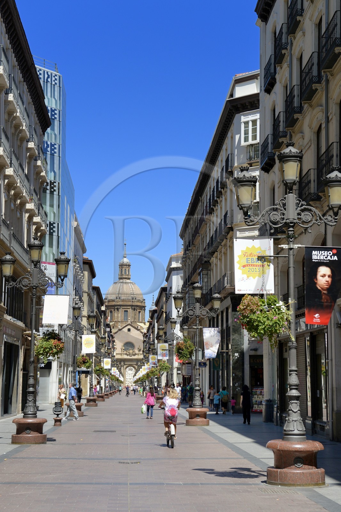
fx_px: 881
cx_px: 170
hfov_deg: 21.9
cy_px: 256
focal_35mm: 62
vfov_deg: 32.4
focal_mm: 62
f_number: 8
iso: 100
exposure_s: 1/320
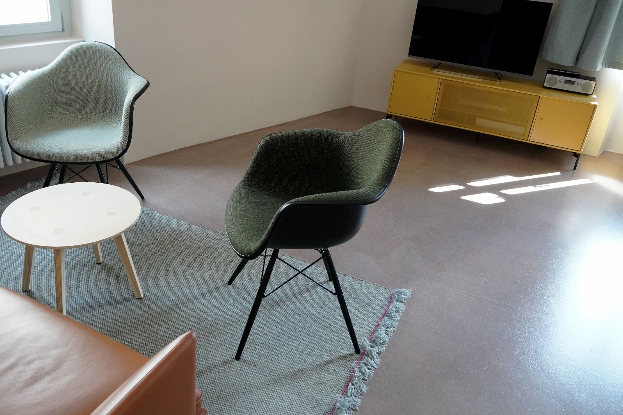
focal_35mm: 32
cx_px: 277
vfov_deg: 41.1
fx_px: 554
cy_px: 191
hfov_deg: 58.6
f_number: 4
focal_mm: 18
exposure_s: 1/160
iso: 1600
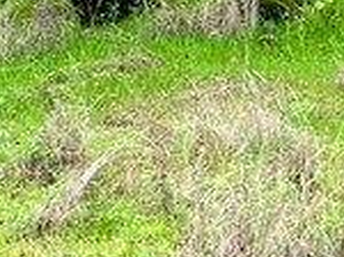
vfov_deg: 8.3
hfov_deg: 10.2
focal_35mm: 178
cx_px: -349
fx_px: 1766
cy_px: 103
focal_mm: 5.7
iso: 50
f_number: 1.5
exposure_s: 1/375
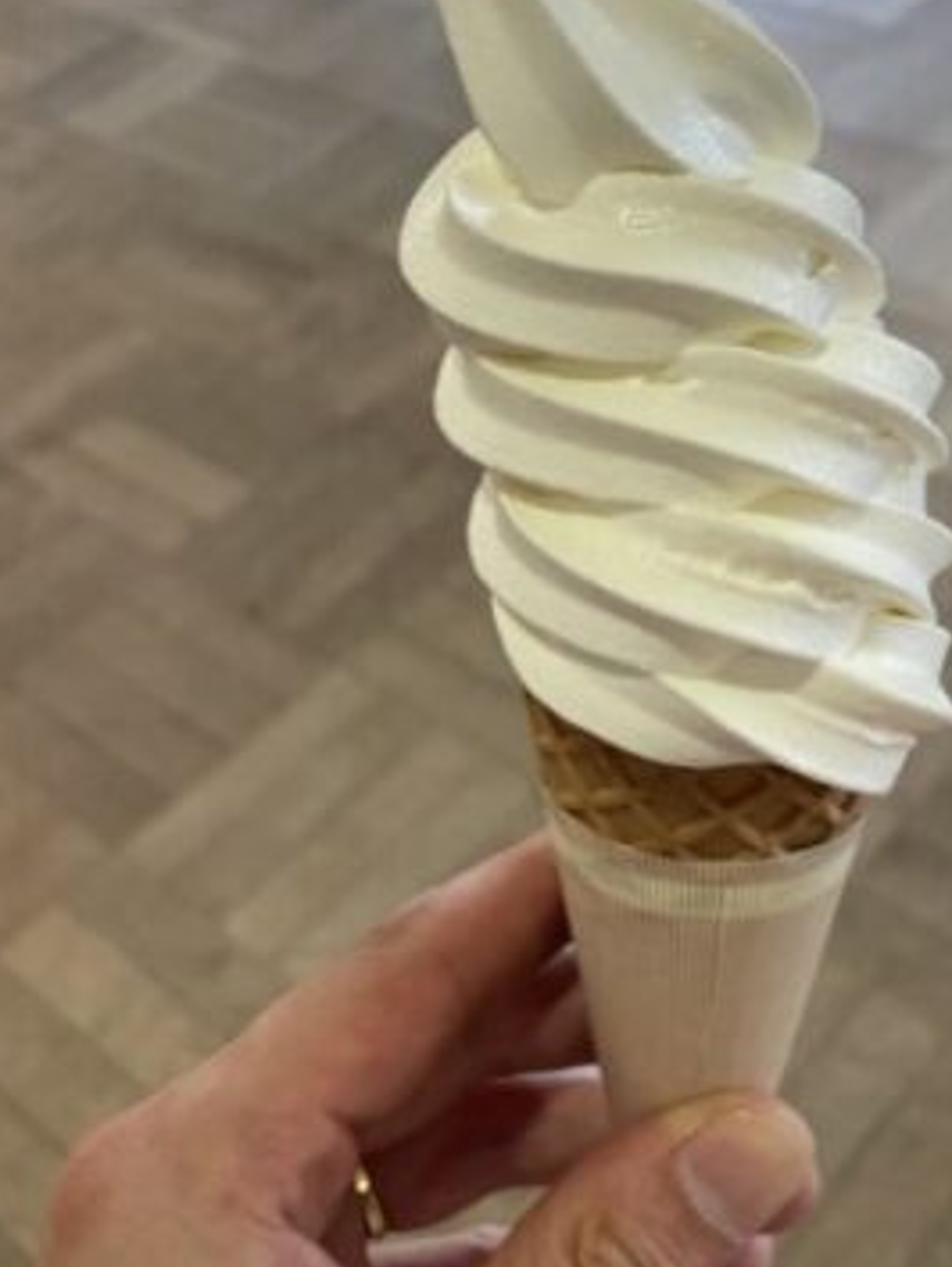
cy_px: 465
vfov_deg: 40.1
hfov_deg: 30.8
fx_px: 1721
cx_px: 583
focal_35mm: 47
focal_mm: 4.2
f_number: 1.6
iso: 125
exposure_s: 1/121
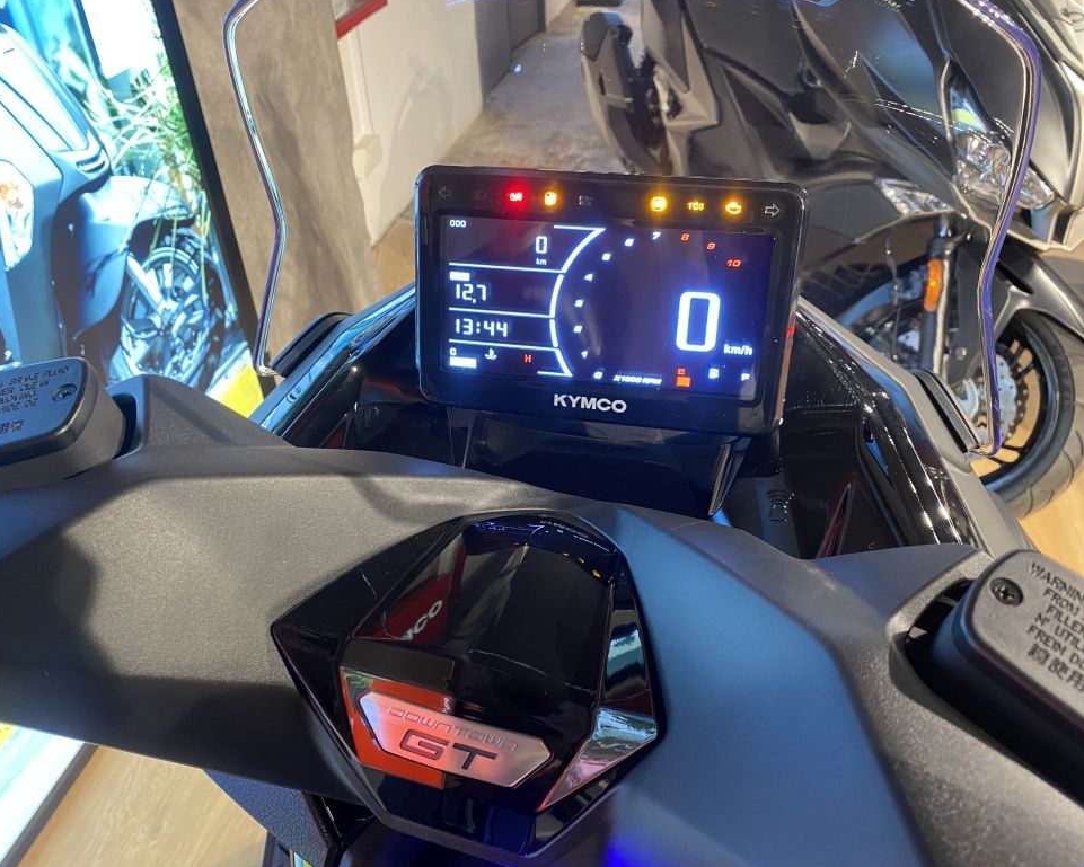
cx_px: 538
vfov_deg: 51.5
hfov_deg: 62.2
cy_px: 443
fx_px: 898
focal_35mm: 28
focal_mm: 4.25
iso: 200
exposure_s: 1/50
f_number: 1.8
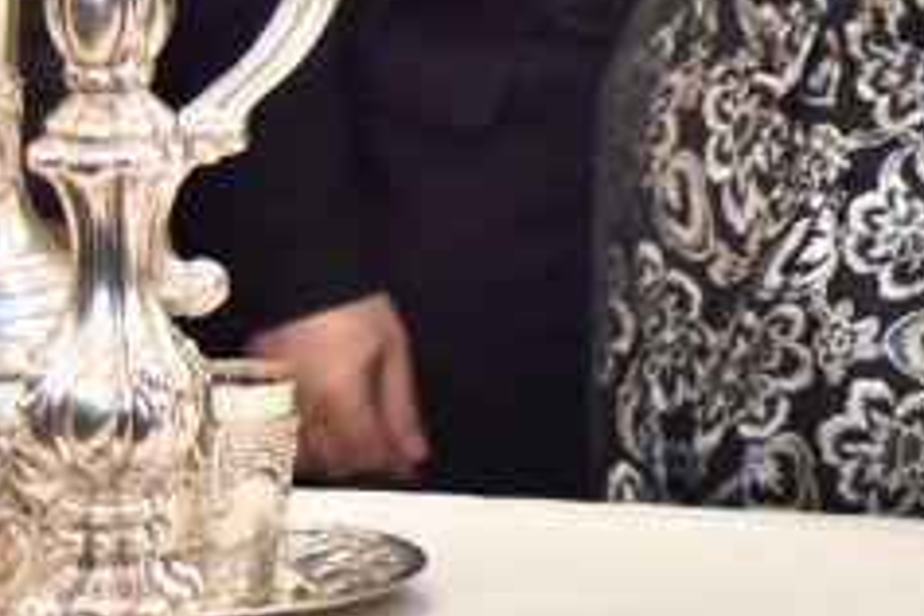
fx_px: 4876
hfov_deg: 10.0
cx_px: 1887
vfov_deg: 7.1
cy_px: -290
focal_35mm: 190
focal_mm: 44
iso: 2000
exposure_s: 1/125
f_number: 4
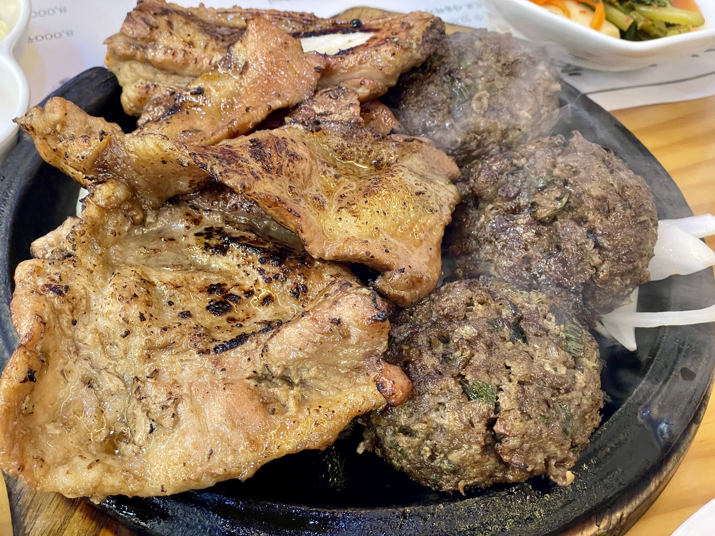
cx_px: 358
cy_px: 268
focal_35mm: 52
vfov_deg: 28.0
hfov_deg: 36.8
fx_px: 1074
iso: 400
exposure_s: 1/60
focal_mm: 6
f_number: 2
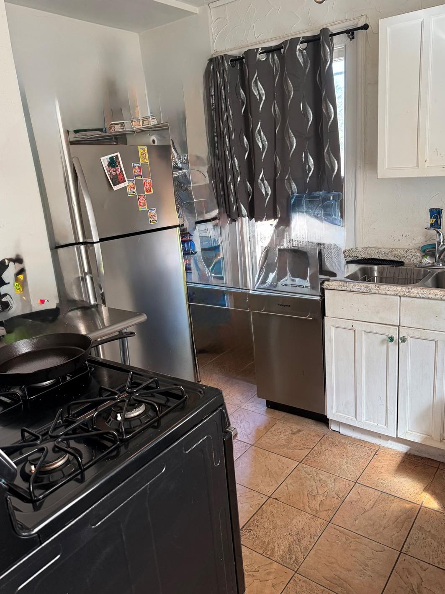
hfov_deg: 53.0
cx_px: 234
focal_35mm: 26
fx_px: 446
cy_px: 286
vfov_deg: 67.3
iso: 200
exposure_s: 1/120
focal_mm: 6.76
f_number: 1.78
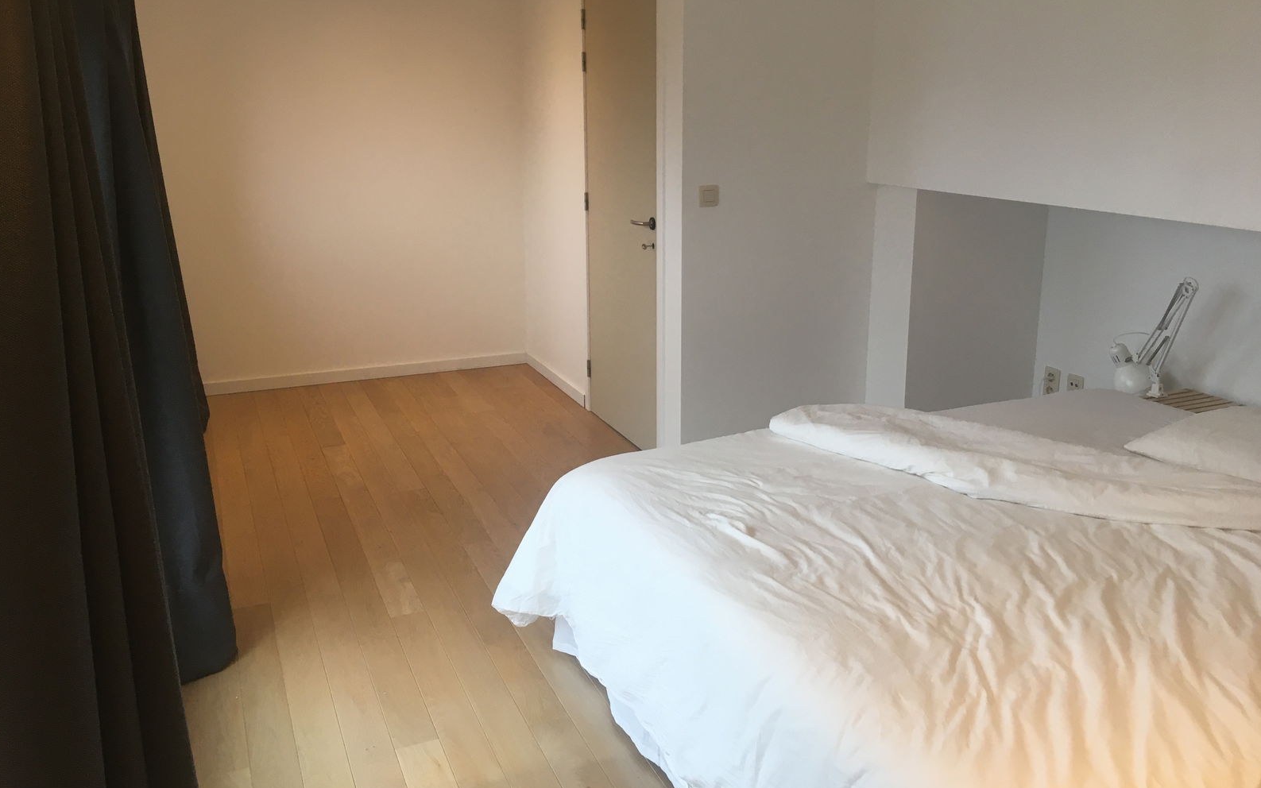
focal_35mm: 31
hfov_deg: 61.2
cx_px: 630
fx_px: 1065
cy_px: 354
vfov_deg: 40.6
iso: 32
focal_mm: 4.15
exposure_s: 1/33
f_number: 2.2
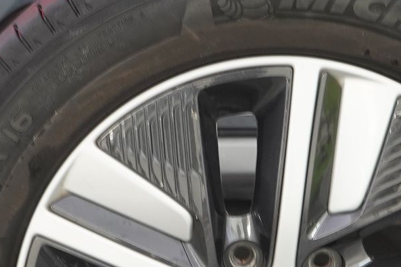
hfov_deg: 13.2
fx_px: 1737
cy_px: 214
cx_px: 258
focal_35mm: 156
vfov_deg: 8.8
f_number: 5.6
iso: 1000
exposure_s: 1/15
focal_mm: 37
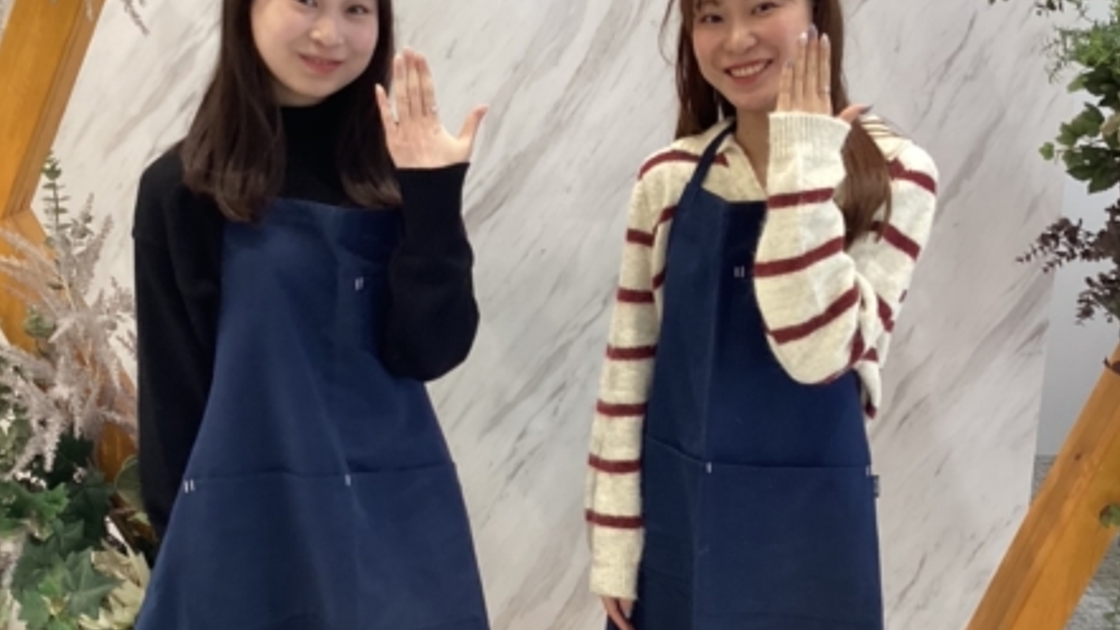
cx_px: 551
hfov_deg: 44.6
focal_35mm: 46
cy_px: 343
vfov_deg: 26.0
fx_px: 1366
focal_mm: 3.3
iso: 160
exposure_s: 1/60
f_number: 2.4
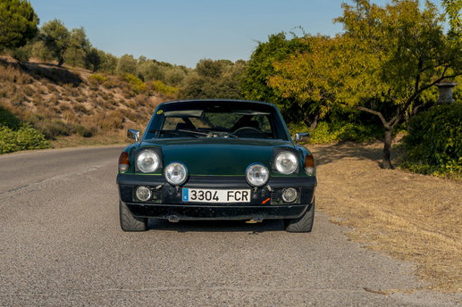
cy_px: 178
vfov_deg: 24.1
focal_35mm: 56
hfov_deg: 35.6
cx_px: 217
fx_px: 719
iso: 100
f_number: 5
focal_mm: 37.7
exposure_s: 1/400
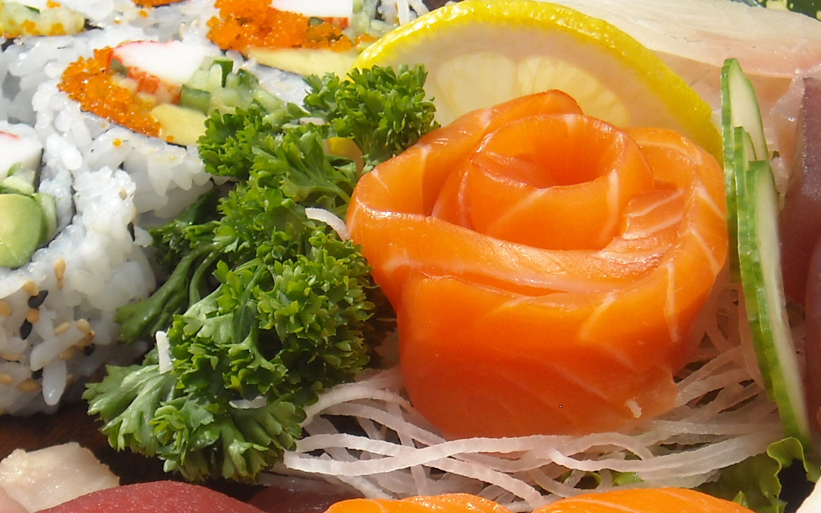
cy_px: 406
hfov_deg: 13.7
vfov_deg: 8.6
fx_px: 3423
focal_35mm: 153
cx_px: 407
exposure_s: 1/135
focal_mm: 11.02
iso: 64
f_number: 7.3
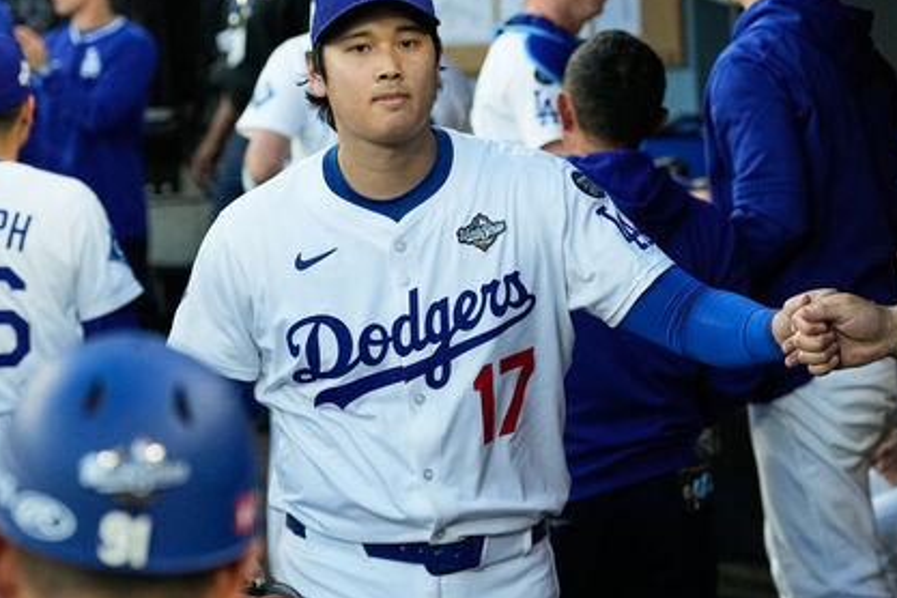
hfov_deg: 10.8
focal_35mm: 190
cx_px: 398
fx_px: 4734
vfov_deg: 7.2
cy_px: 174
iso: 2000
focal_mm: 88
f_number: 3.5
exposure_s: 1/2000
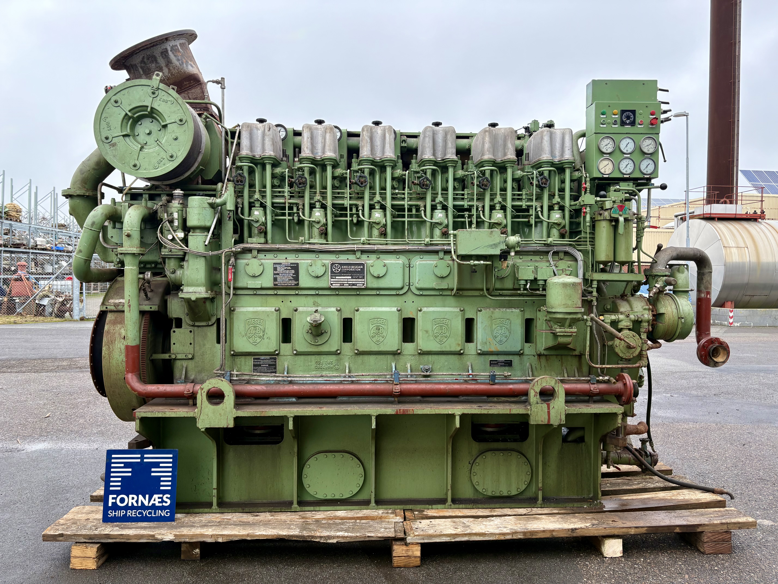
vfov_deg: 53.1
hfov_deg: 67.3
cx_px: 389
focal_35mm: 26
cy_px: 292
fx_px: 584
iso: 80
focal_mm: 5.96
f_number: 1.6
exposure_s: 1/156
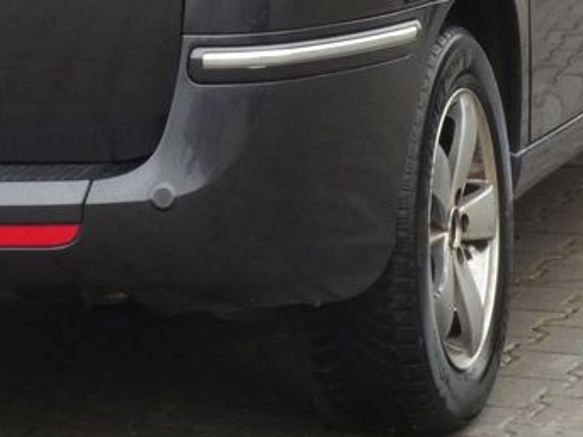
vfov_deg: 6.7
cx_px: 76
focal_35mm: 221
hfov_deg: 8.9
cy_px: -136
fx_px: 3721
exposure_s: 1/80
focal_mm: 13.3
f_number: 5.6
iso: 400
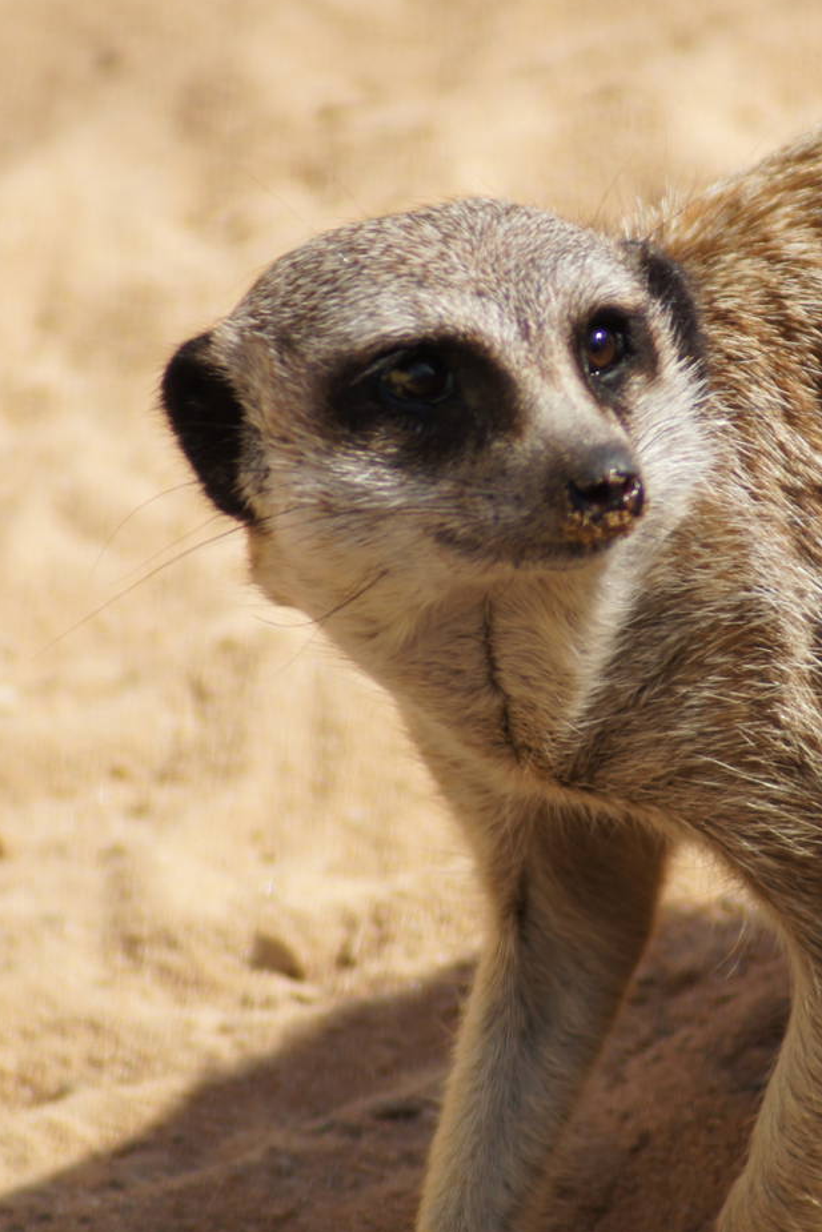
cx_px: 695
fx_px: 26634
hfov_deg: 1.8
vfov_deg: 2.7
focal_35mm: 778
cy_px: 575
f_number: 5.6
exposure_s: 1/500
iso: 160
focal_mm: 300
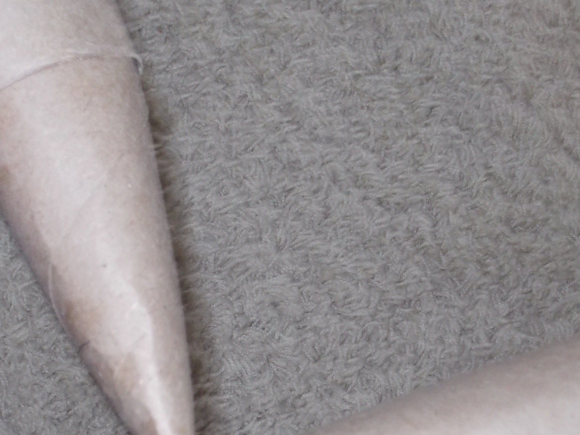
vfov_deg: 21.4
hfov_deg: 28.5
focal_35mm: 68
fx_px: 1139
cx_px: 224
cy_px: 337
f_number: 3.7
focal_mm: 5.2
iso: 200
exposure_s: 1/30
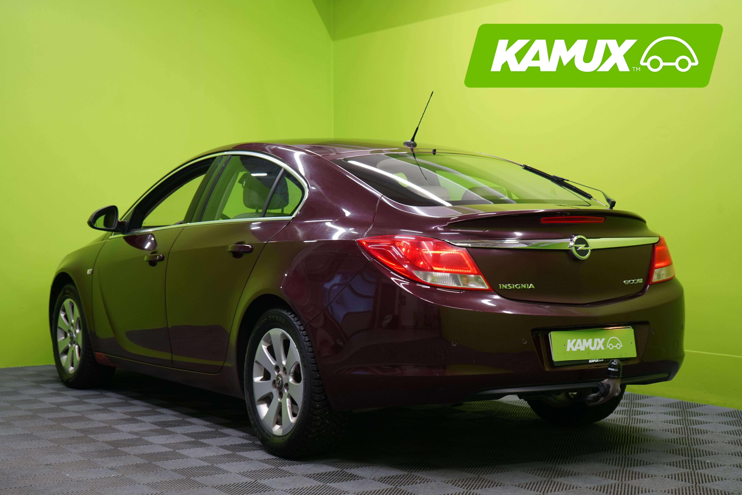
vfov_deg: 23.4
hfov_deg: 34.5
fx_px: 1195
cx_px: 371
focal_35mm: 58
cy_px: 248
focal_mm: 58
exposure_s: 1/25
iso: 400
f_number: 5.6
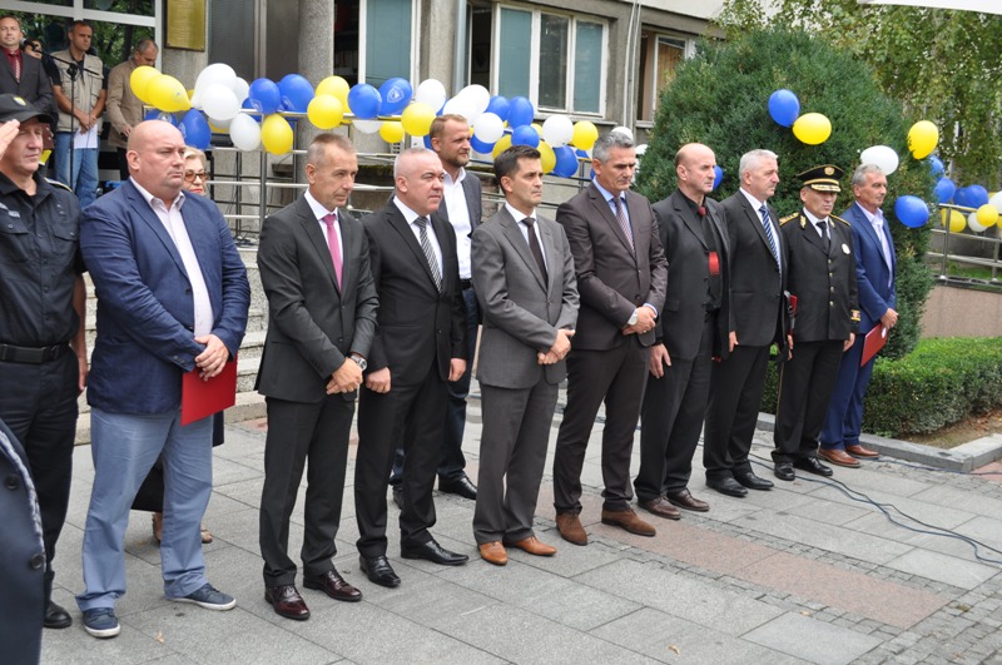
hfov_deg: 46.5
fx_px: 1167
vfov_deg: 31.8
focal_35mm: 42
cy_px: 332
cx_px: 501
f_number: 5.6
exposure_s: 1/125
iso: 200
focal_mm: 28
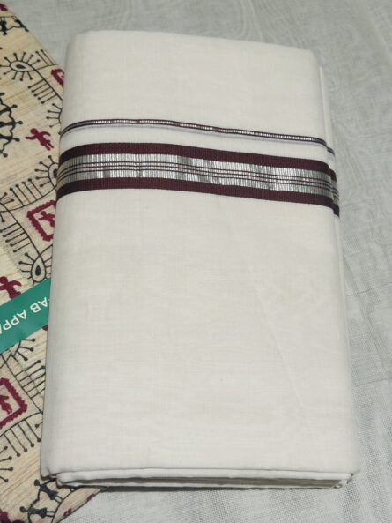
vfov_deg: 39.6
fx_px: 724
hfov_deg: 30.3
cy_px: 262
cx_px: 196
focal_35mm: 48
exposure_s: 1/60
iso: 80
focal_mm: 6.86
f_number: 1.78
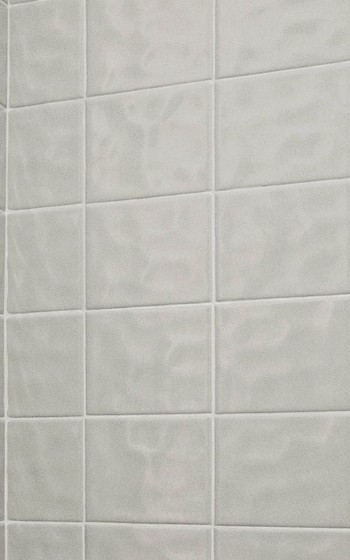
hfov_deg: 9.5
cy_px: 434
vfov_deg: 22.1
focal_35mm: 93
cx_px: -814
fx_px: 1420
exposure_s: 1/10
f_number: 8
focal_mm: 18
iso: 640
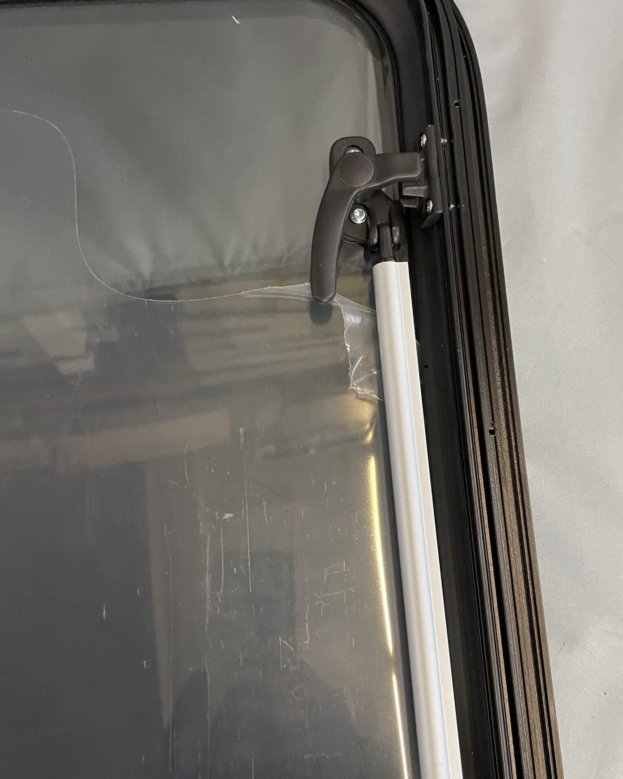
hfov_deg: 43.3
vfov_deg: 52.8
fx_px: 784
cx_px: 342
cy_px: 406
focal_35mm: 34
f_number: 1.6
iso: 320
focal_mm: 4.2
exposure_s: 1/50
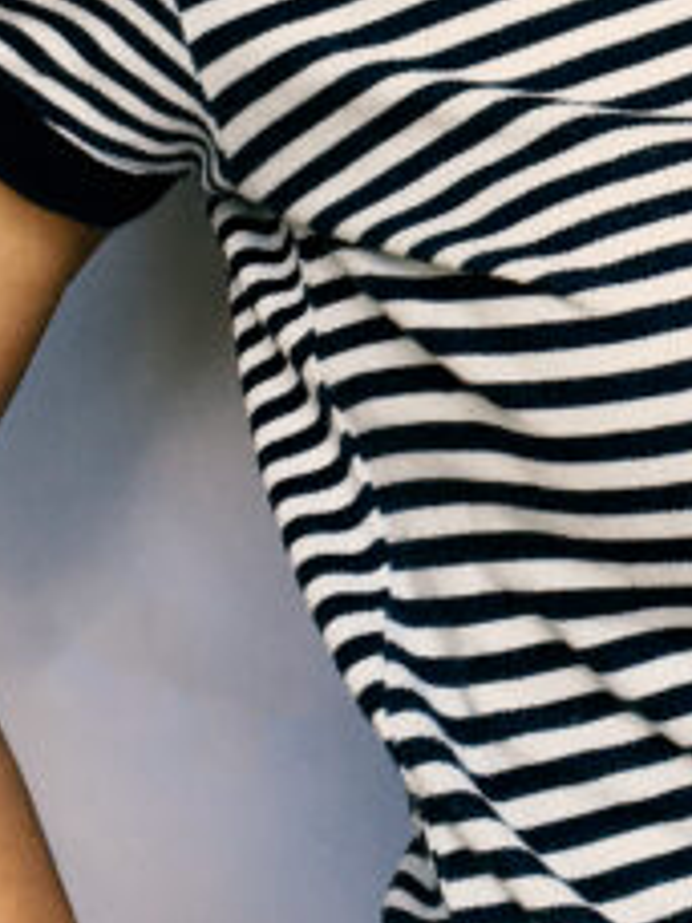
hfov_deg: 11.2
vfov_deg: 14.6
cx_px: 858
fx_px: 3465
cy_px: -231
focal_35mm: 130
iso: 32
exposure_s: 1/100
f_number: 2.2
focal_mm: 4.15
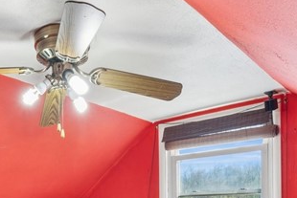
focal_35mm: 42
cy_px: 205
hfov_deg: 44.8
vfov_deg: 29.5
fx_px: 347
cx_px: 74
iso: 50
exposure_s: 1/1.25
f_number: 11
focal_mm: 12
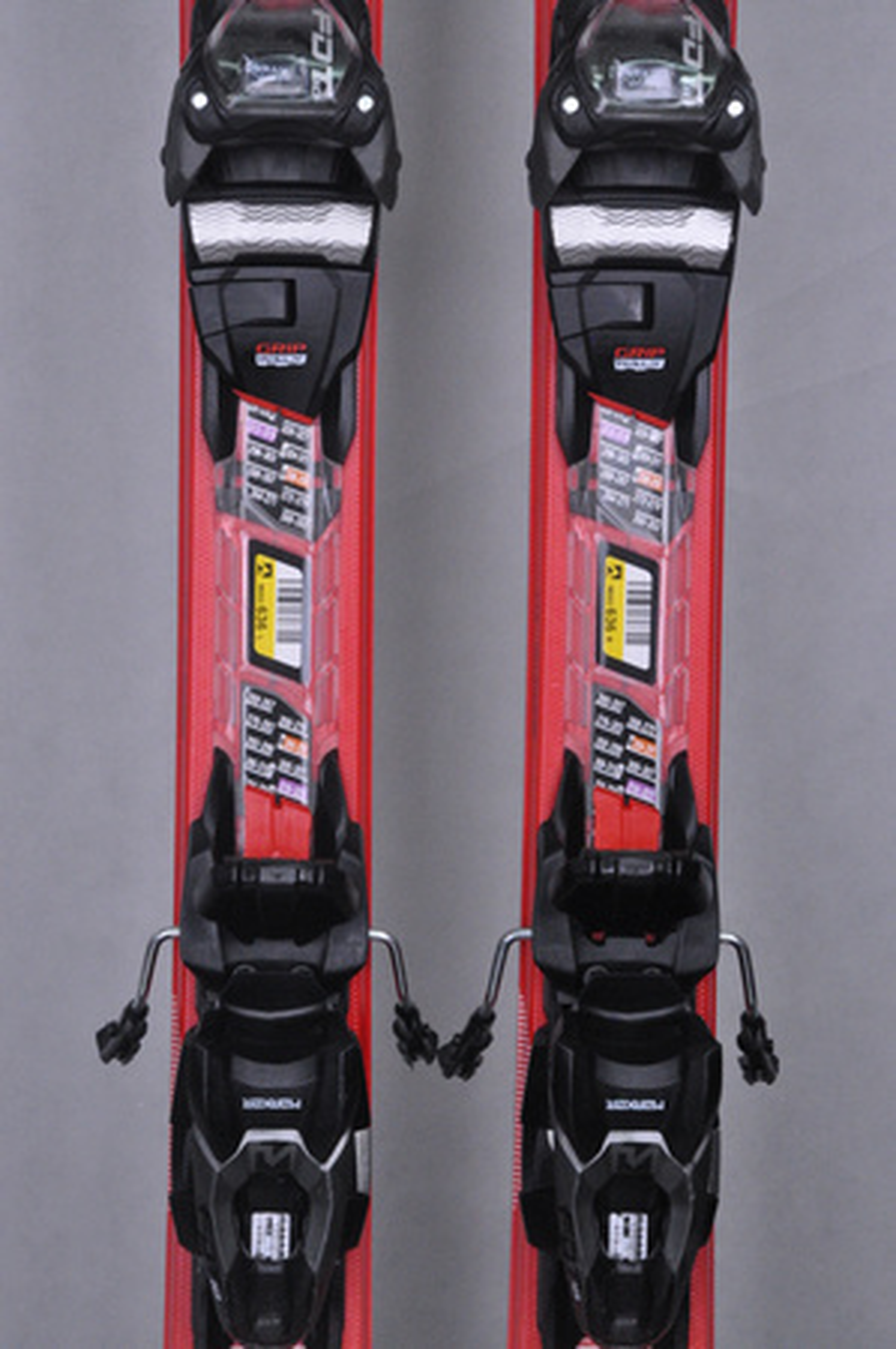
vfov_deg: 17.1
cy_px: 674
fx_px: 4490
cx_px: 448
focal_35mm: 120
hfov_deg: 11.4
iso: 3200
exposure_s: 1/125
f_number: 9.5
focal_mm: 80
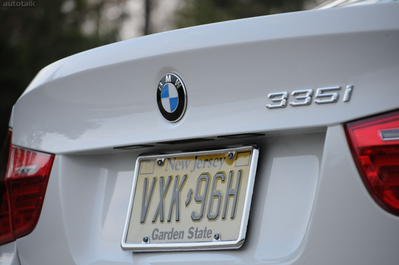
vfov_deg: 9.1
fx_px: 1661
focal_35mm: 150
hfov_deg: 13.7
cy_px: 132
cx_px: 200
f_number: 4.5
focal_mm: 100
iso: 1000
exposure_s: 1/200
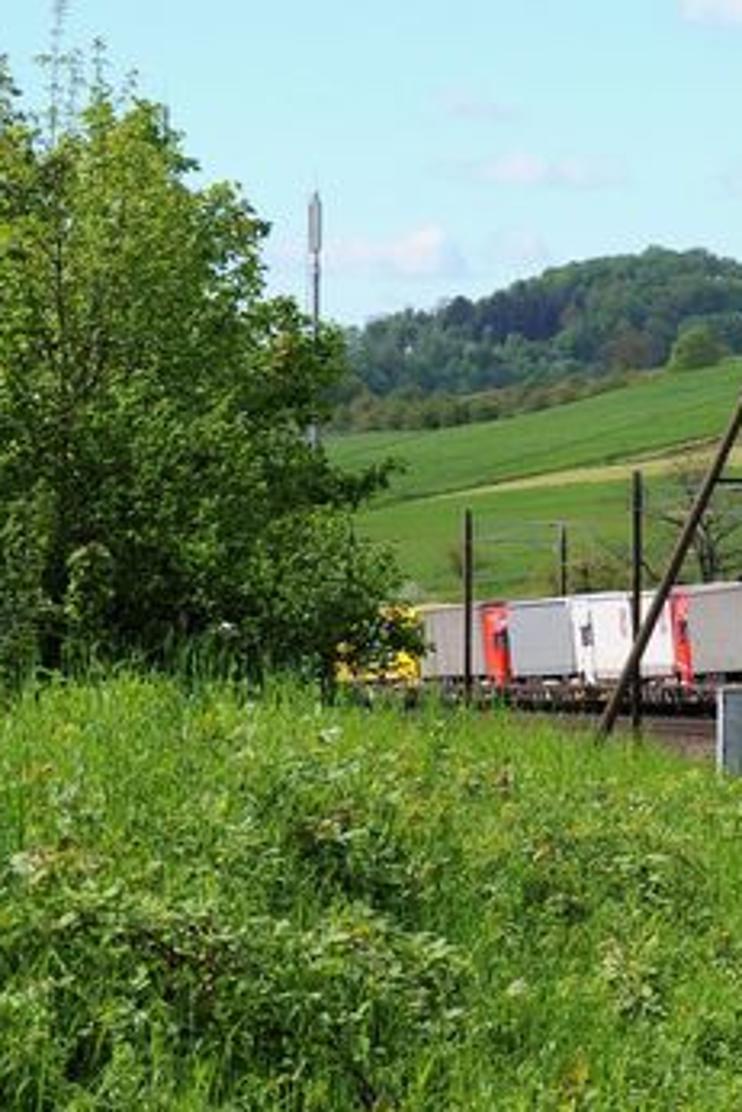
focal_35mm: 199
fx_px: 6161
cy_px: 424
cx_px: 1603
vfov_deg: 10.3
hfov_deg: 6.6
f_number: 8
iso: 250
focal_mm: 45
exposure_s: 1/640
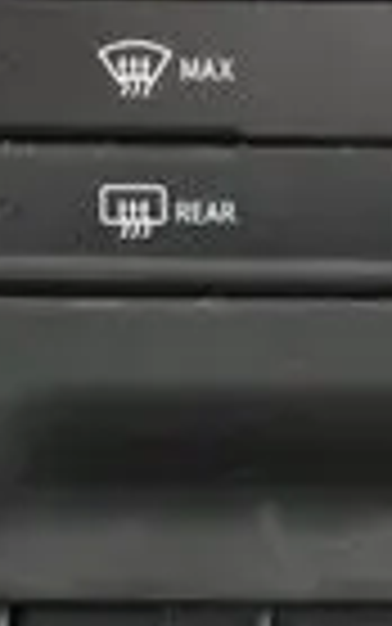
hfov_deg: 6.7
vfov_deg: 10.6
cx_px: 397
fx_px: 3347
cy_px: 538
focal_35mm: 196
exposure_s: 1/10
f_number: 5
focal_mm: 20
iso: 3200
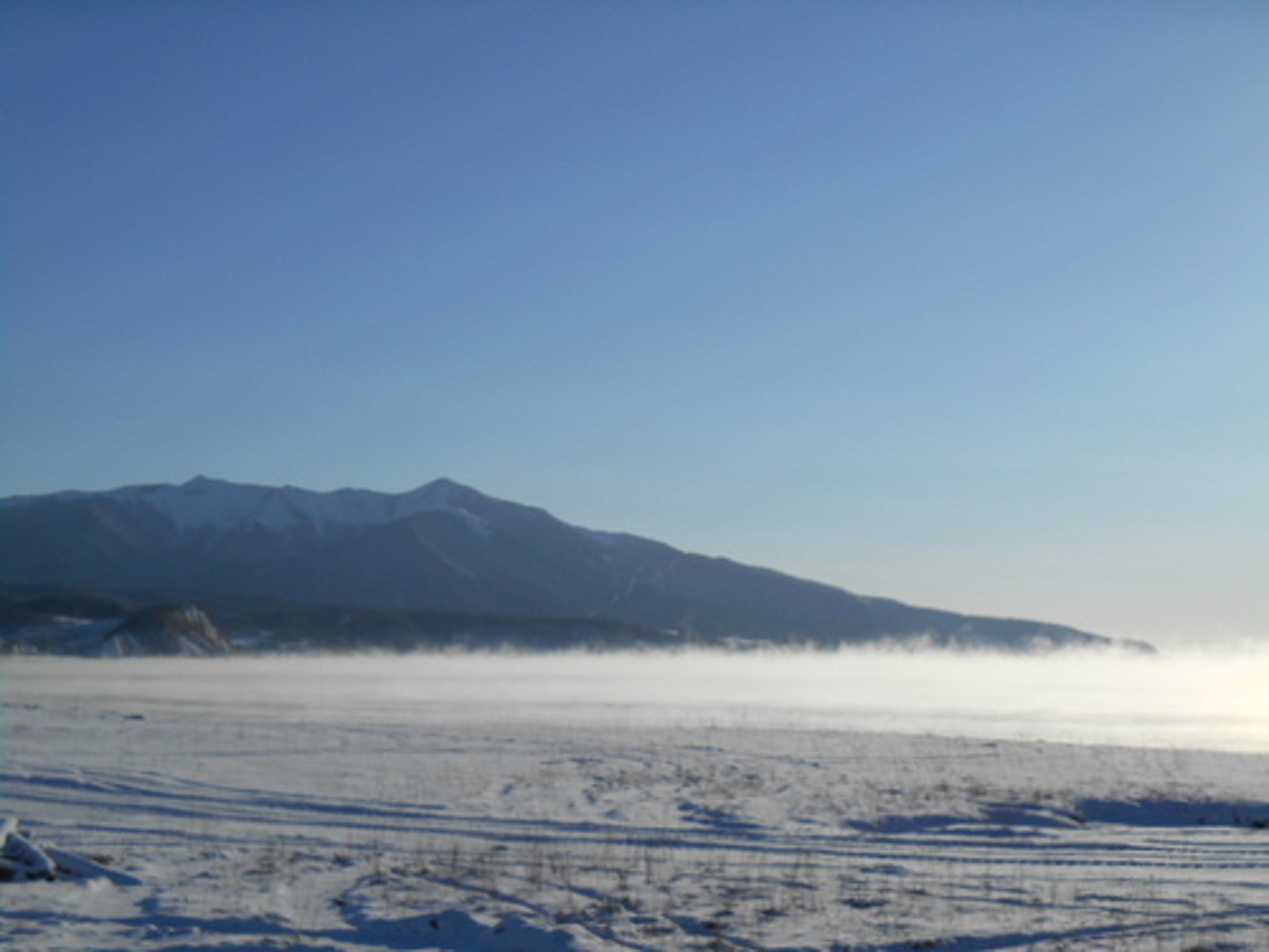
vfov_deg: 27.5
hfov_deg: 36.2
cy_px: 476
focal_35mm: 53
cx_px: 634
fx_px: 1943
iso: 80
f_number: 13.3
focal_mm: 9.5
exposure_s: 1/200
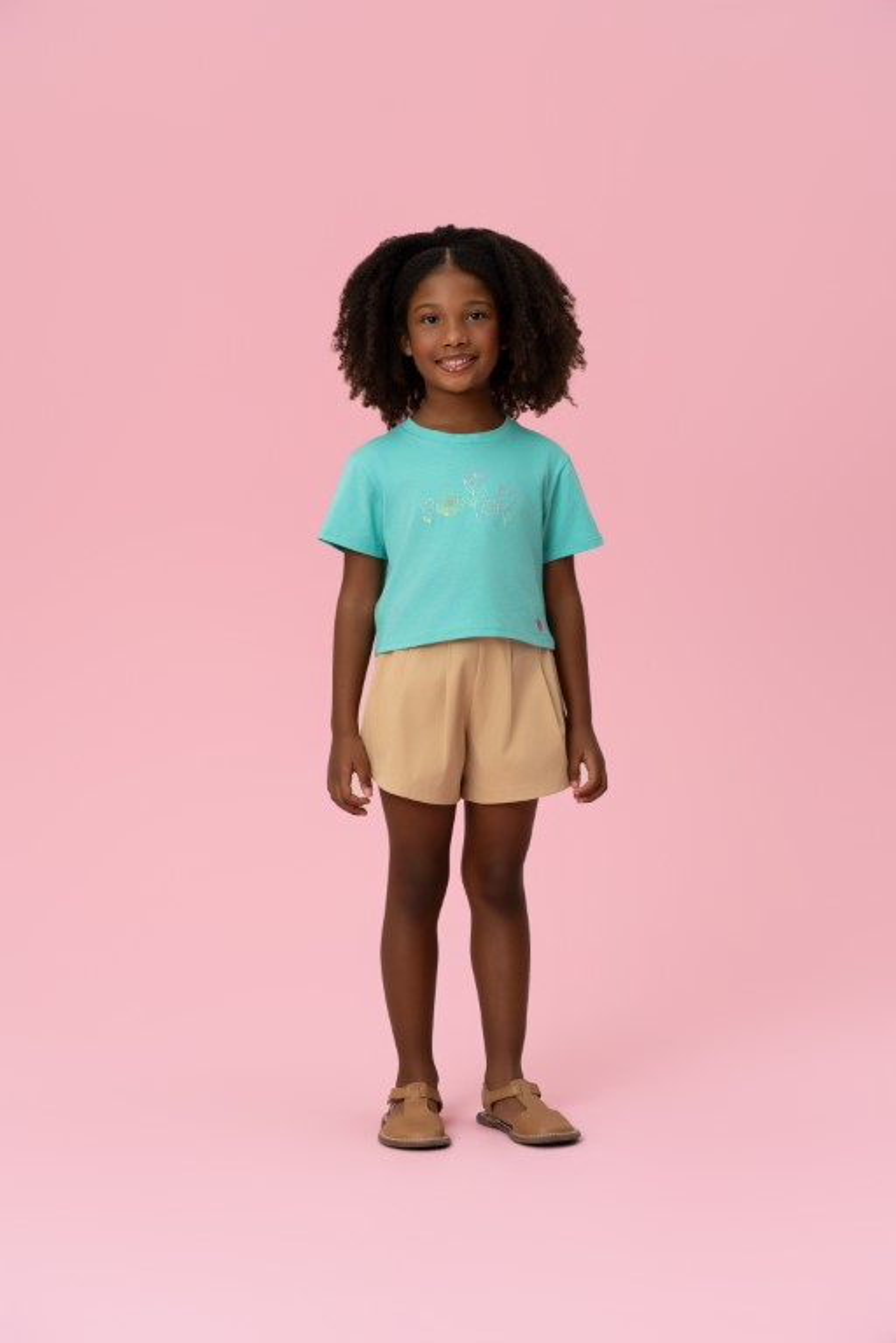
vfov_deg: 27.7
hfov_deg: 18.7
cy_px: 672
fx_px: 2725
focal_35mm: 73
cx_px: 448
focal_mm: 73
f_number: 6.3
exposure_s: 1/125
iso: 100
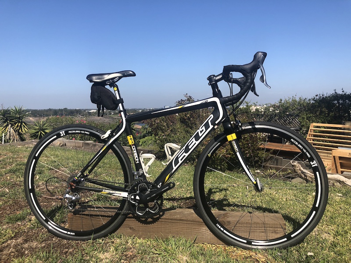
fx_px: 284
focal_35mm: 28
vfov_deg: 49.7
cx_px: 176
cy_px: 132
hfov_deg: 63.4
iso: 20
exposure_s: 1/2208
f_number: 1.8
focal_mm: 4
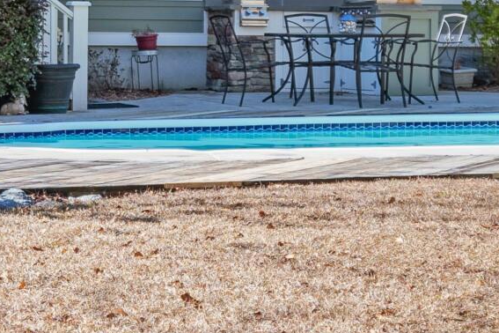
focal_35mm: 127
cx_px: 203
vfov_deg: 10.8
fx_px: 1760
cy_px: 63
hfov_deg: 16.1
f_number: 5.3
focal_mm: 16
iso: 100
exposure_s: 1/125
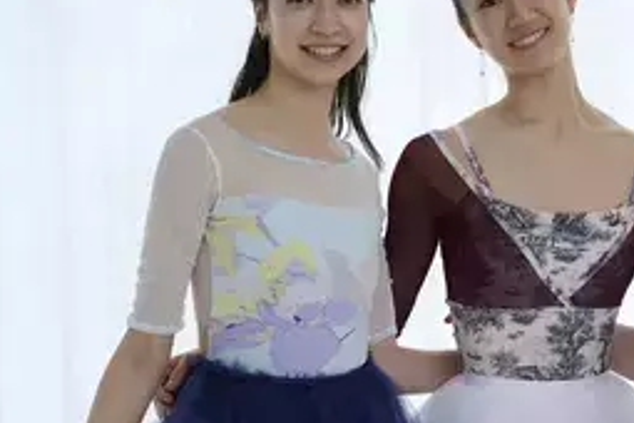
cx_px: 564
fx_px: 1743
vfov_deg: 13.8
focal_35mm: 99
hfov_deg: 20.2
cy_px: 266
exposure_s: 1/125
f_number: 4
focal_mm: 42
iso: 500
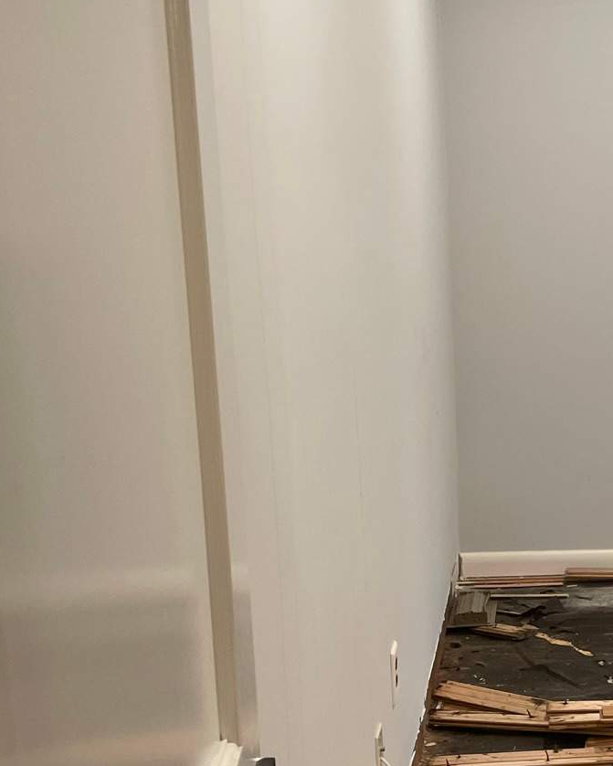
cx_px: 840
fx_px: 1405
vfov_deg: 30.4
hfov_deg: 21.7
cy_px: 475
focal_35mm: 62
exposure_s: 1/60
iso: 200
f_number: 1.6
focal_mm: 4.2
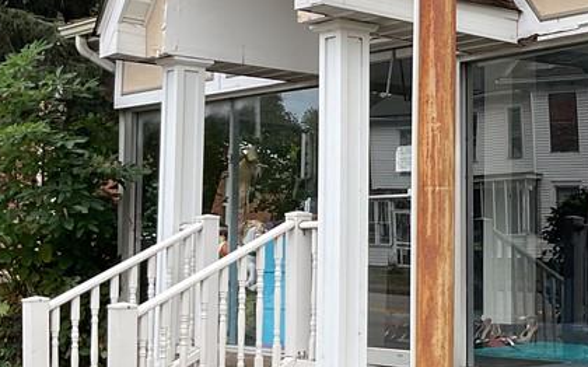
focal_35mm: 75
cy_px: 168
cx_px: 582
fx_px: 1201
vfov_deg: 17.4
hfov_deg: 26.1
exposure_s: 1/235
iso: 16
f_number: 1.8
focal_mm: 3
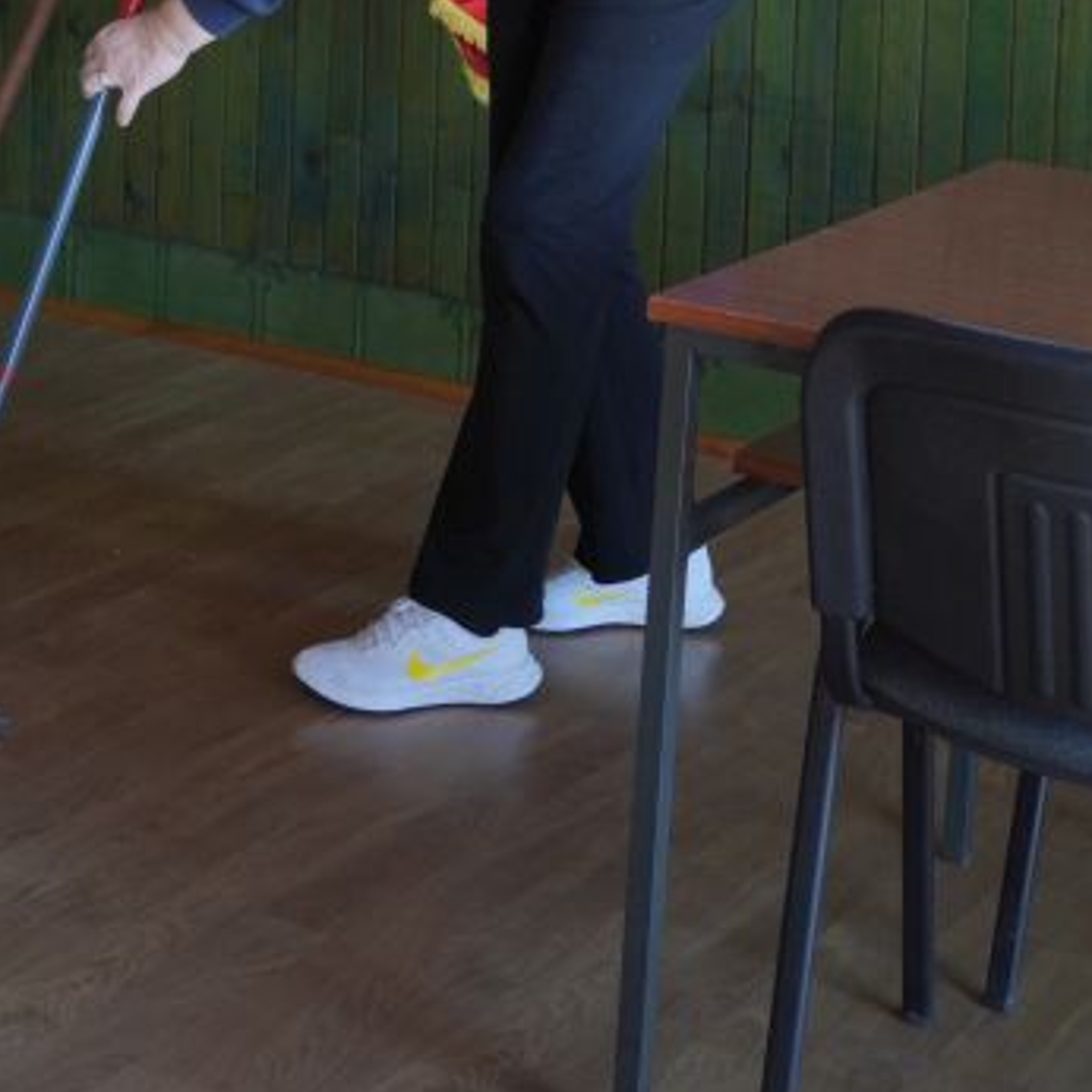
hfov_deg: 19.9
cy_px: -312
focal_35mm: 87
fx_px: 3094
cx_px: 328
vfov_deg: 18.6
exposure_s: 1/200
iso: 500
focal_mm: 23.8
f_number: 2.8
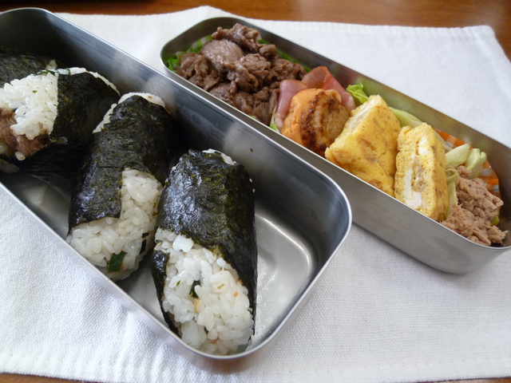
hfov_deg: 71.6
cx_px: 256
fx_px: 354
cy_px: 192
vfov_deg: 56.8
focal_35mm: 24
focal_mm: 4.3
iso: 160
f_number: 2.2
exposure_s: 1/60
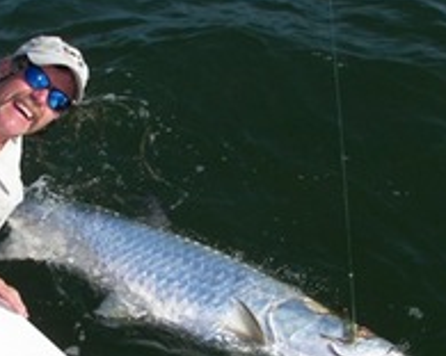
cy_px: 205
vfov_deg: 21.2
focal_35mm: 72
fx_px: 950
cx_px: 128
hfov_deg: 26.2
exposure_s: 1/640
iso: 50
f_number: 4
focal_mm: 6
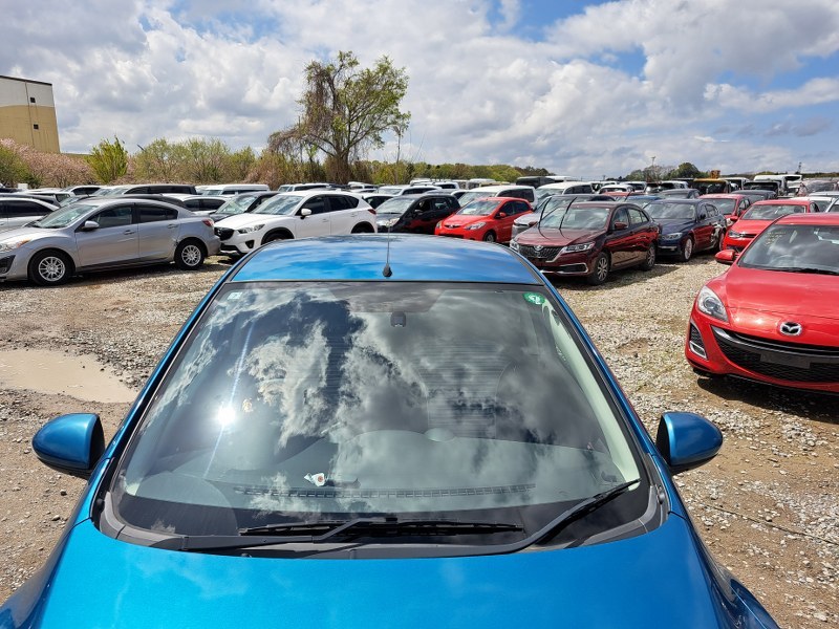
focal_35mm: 24
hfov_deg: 71.6
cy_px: 314
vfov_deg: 56.8
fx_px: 582
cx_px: 420
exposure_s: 1/1689
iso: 50
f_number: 1.8
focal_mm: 5.23
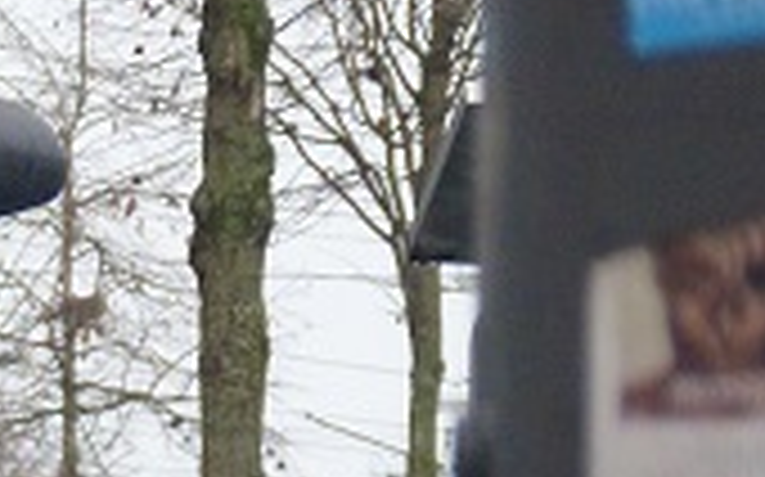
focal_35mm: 1201
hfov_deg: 1.7
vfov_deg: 1.1
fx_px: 25023
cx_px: -666
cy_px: 1096
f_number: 4
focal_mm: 50
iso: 400
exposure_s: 1/100
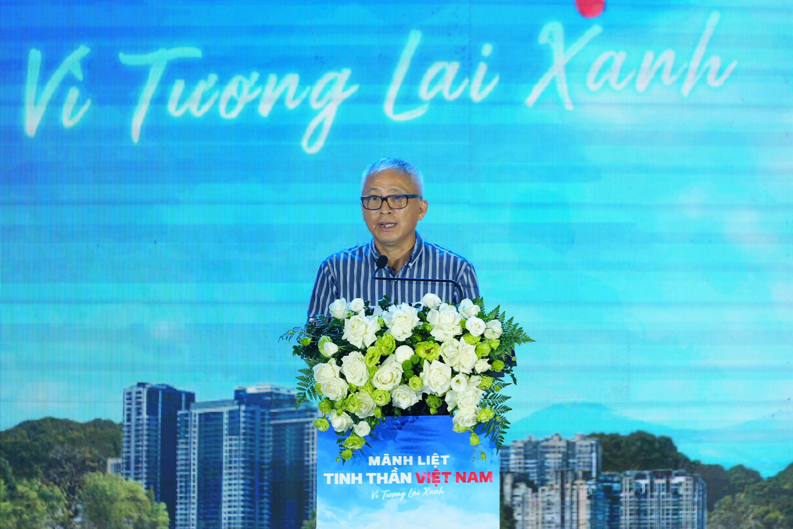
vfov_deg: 4.6
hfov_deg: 6.9
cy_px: 264
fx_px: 6608
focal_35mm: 300
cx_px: 396
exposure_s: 1/200
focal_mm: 200
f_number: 4
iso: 640
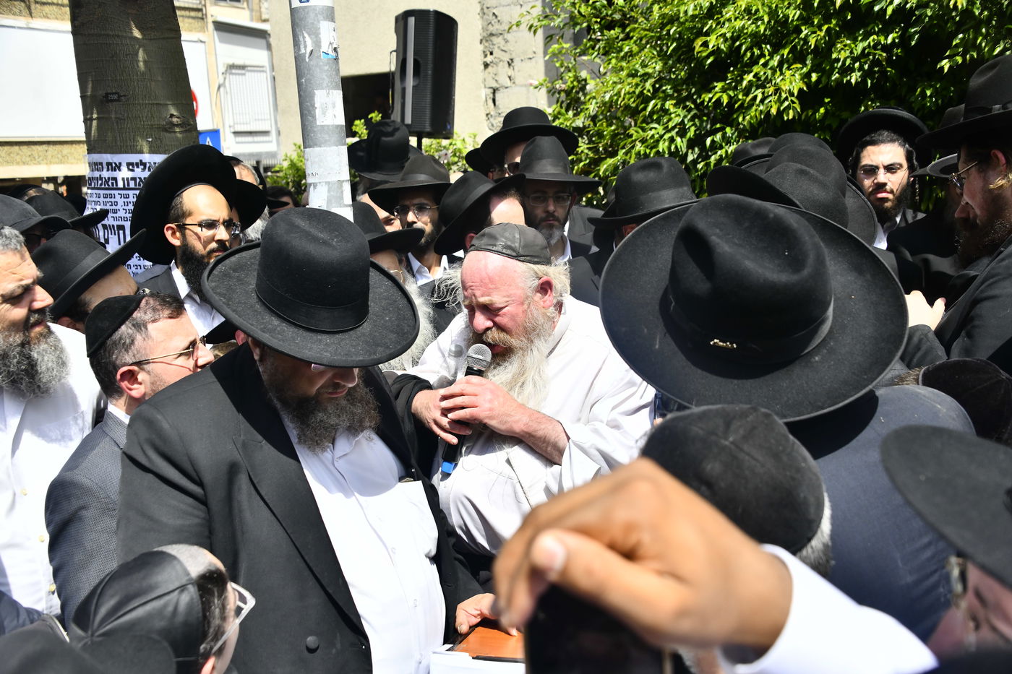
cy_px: 337
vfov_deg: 36.9
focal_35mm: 36
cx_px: 506
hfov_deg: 53.1
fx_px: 1012
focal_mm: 36
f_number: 6.3
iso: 400
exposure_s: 1/2000
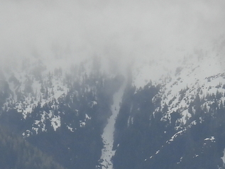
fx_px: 8395
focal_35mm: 1291
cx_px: -91
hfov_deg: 1.5
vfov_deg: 1.2
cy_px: 188
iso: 100
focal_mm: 57.1
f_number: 5
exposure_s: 1/200
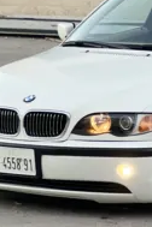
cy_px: -8
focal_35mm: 305
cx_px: 198
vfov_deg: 6.7
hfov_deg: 4.5
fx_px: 1932
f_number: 2.8
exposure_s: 1/66
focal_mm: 9
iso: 250
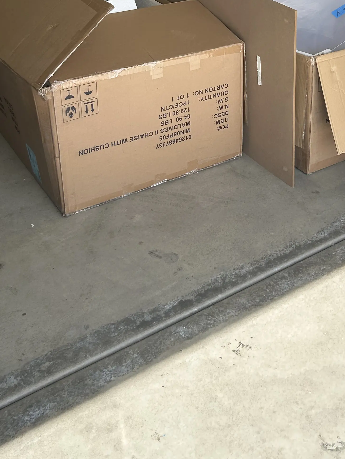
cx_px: 269
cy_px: 46
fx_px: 718
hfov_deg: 26.6
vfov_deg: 33.7
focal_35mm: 54
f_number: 1.5
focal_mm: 5.7
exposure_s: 1/1344
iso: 50
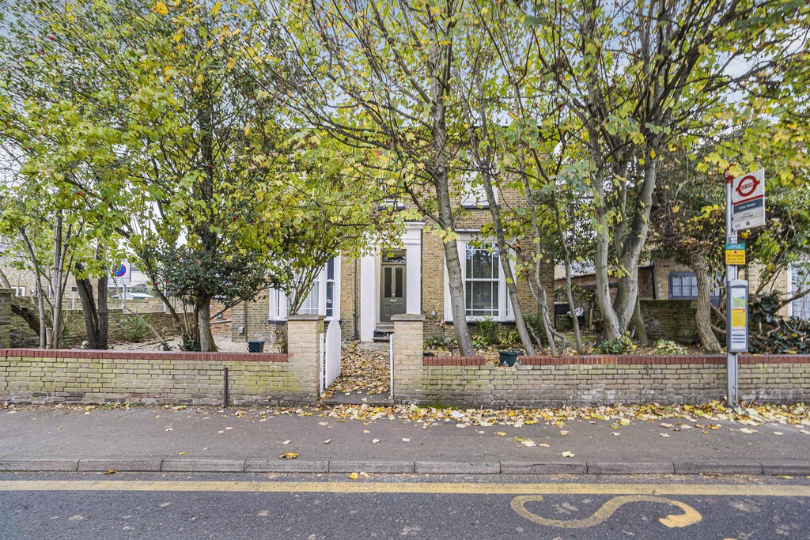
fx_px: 360
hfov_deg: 96.7
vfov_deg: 73.8
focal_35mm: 16
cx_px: 405
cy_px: 270
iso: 320
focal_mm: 16
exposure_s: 1/8
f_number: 9
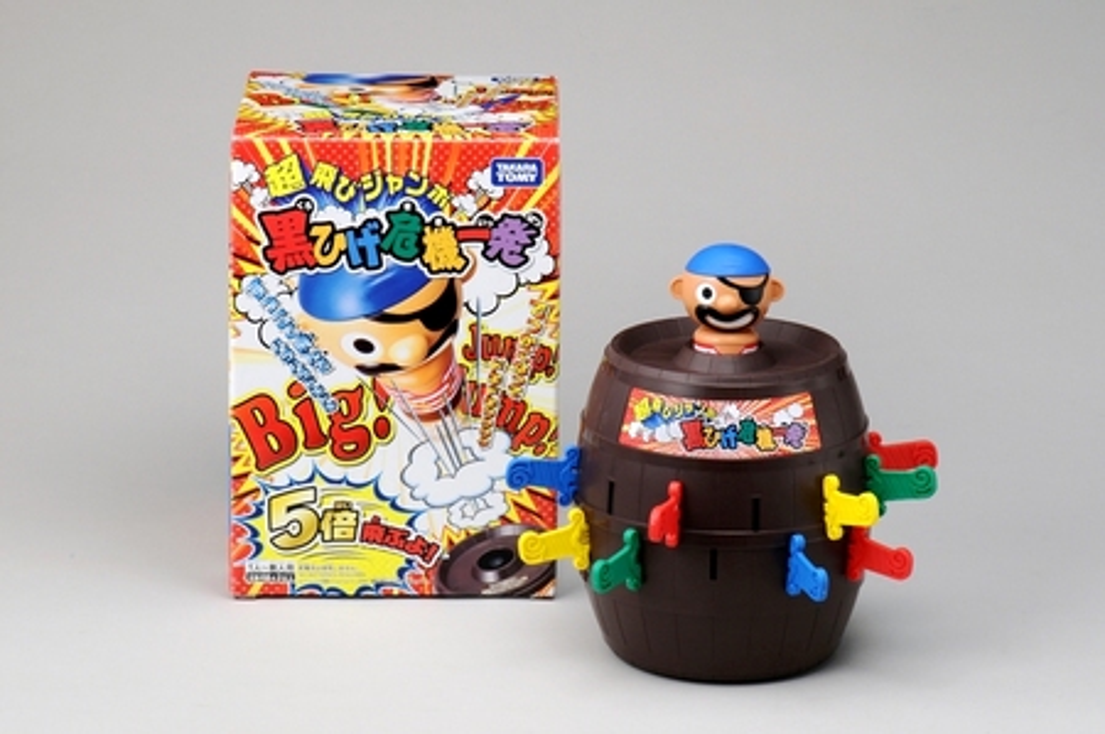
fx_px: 3909
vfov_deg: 10.7
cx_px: 552
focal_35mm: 128
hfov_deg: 16.1
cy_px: 367
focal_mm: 85
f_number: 22
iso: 200
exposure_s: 1/6
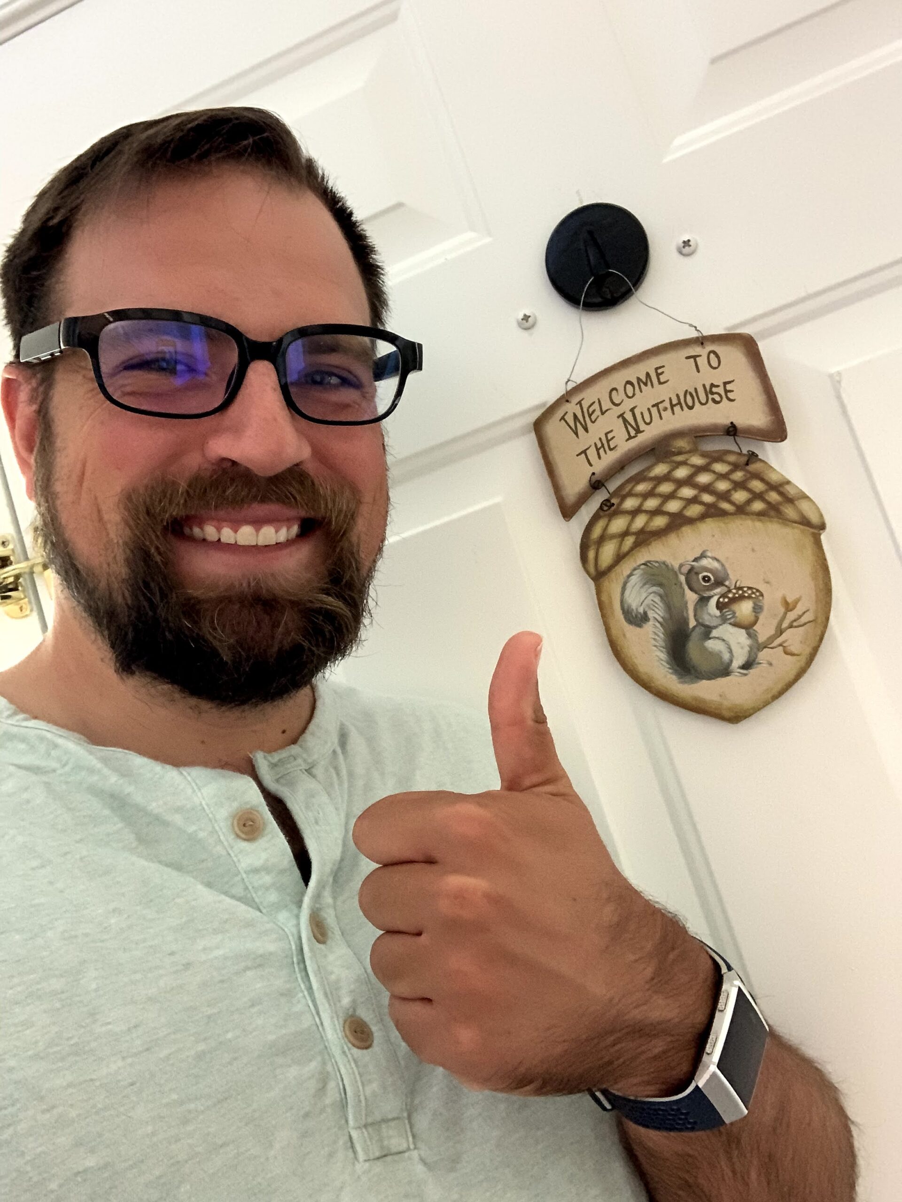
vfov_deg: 56.8
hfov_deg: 44.2
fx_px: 1112
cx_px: 451
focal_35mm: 32
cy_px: 601
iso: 500
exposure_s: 1/30
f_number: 2.2
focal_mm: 2.87
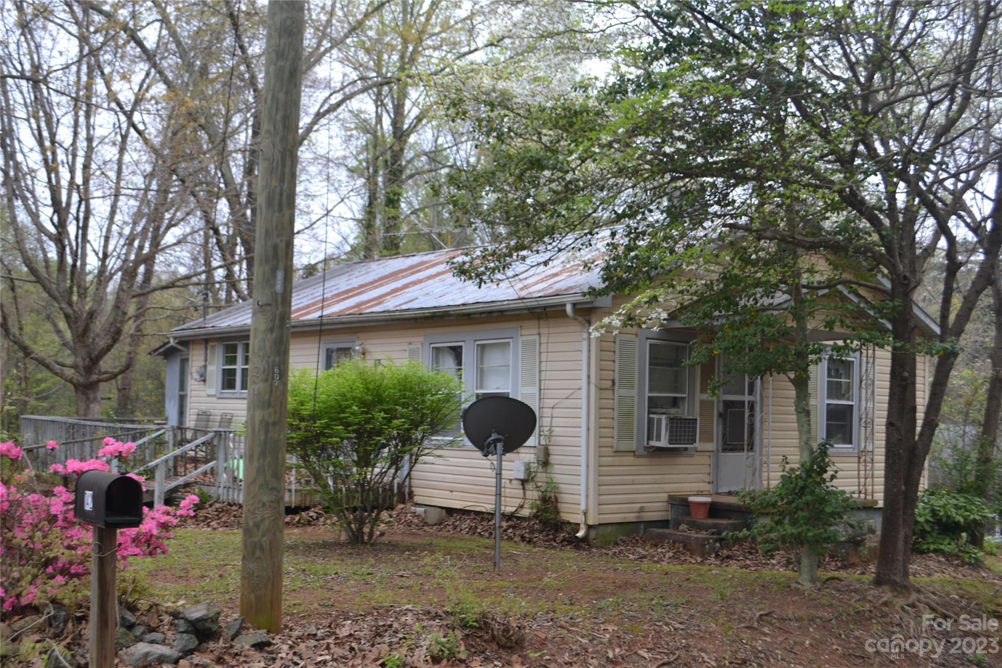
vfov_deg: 34.2
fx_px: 1085
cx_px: 501
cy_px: 334
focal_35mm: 39
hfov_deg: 49.6
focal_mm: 26
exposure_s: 1/100
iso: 400
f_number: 5
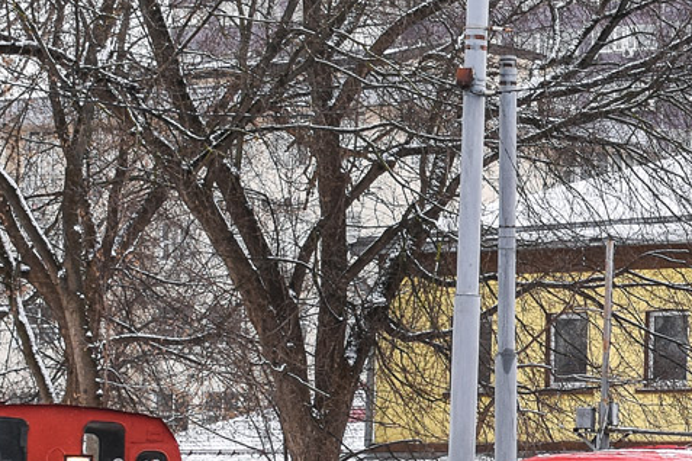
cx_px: 780
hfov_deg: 13.3
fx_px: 2902
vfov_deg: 9.1
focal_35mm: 151
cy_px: 242
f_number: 5.6
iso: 320
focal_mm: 32
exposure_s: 1/250
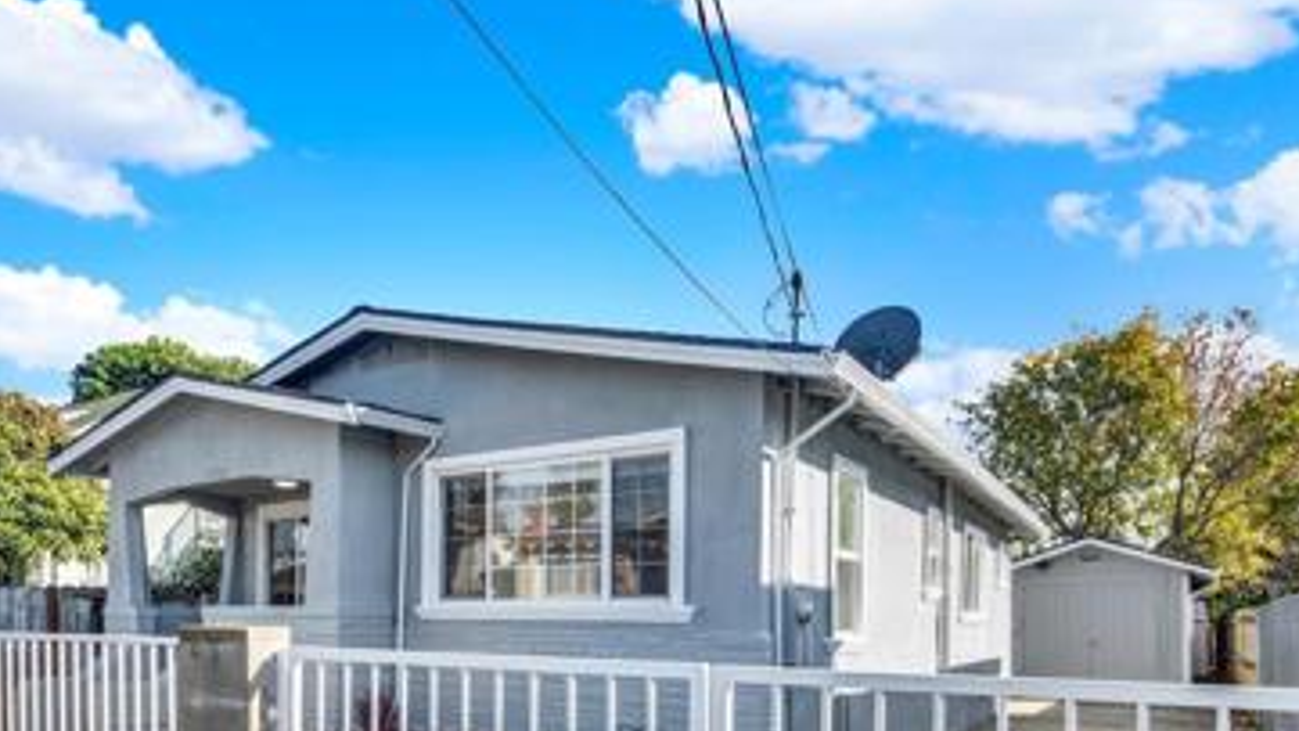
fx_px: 895
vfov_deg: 41.8
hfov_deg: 70.2
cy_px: 616
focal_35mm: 26
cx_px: 450
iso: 100
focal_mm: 14
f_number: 14
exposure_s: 1/60
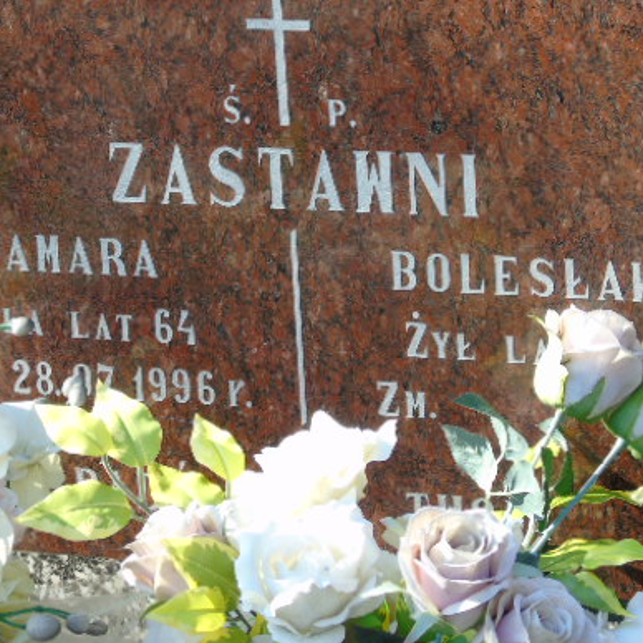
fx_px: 4350
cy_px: 305
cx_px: 267
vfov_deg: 8.5
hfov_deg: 8.5
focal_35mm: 207
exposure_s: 1/125
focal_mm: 25
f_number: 4.7
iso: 100
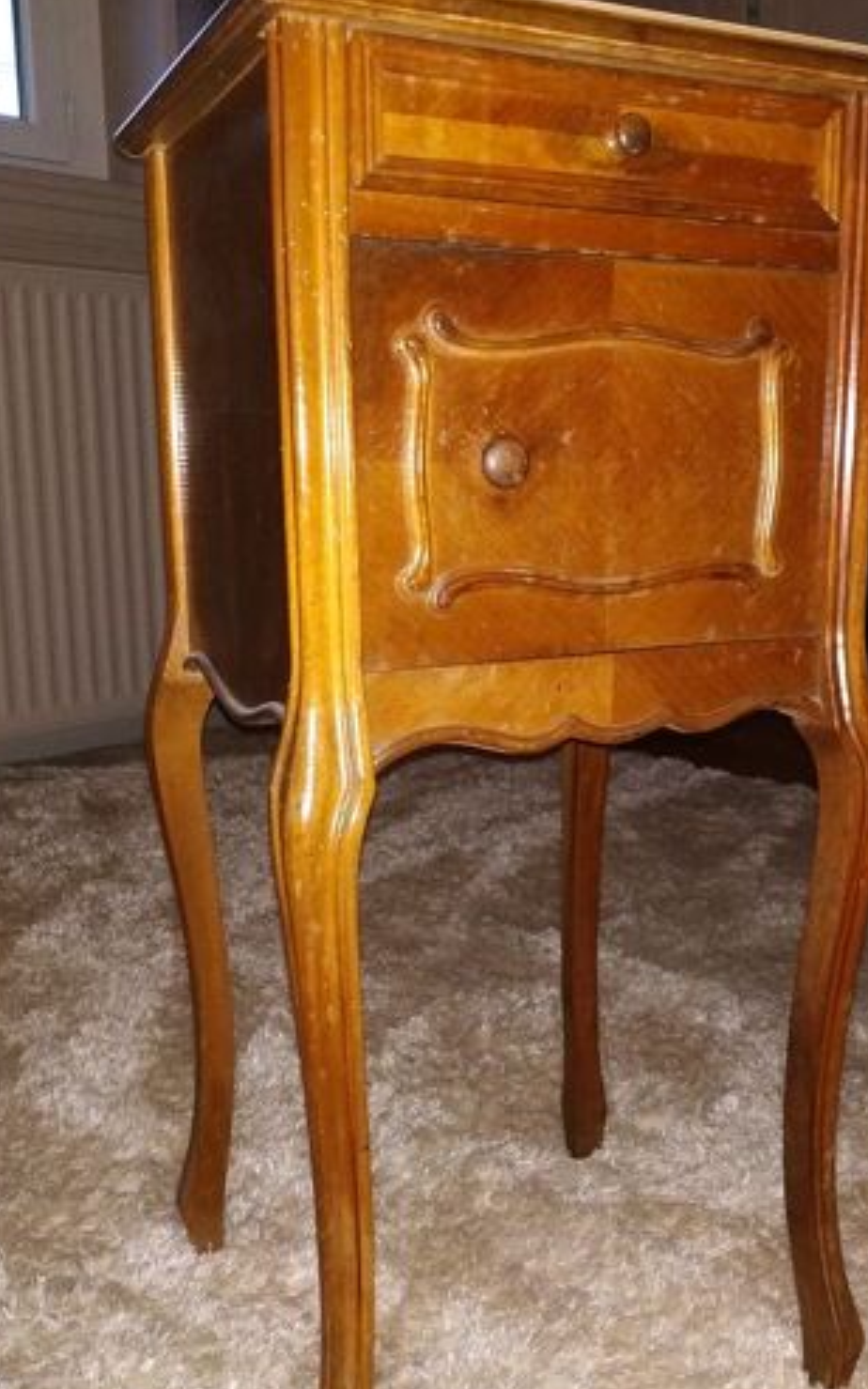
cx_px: 550
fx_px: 1249
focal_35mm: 33
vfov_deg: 58.1
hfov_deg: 38.0
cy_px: 699
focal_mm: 3.94
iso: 500
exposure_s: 1/20
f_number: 1.9
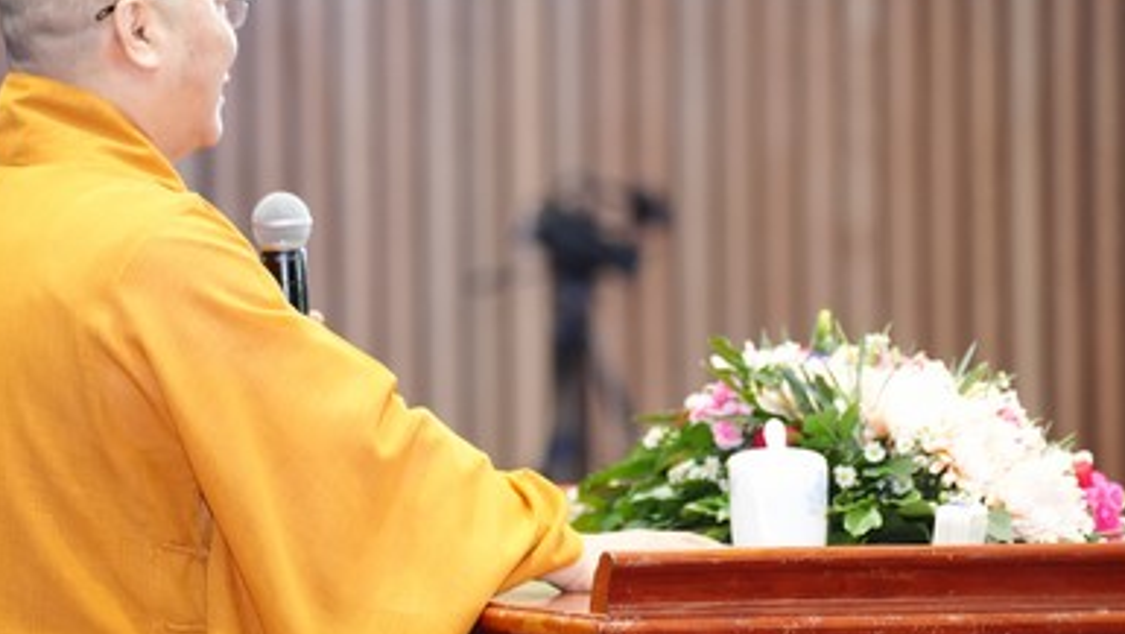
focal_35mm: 265
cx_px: 465
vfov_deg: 4.6
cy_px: 218
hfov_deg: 8.1
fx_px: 7909
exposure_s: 1/125
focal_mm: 150
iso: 2500
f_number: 2.8
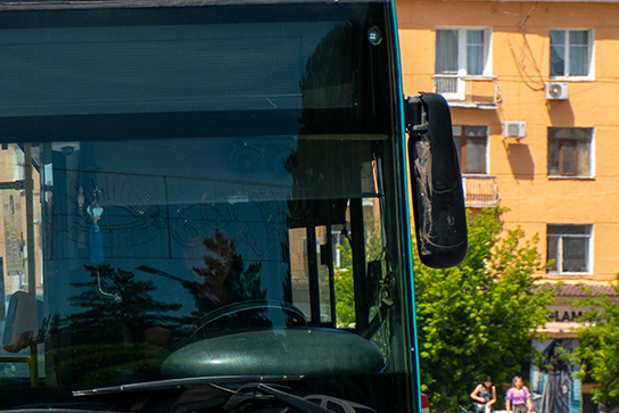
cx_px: -109
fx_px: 4265
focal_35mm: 248
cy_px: 271
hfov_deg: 8.2
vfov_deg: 5.5
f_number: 5
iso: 100
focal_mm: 60
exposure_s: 1/800
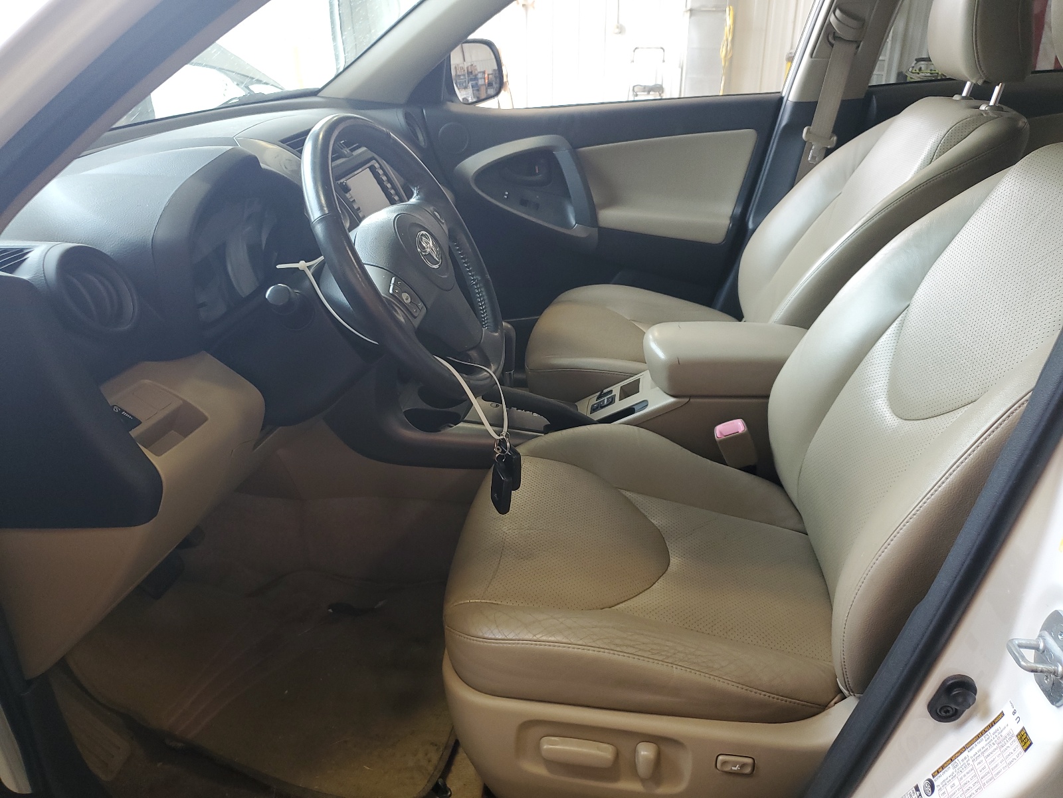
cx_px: 532
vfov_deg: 53.1
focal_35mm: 26
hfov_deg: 67.3
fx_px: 798
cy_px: 399
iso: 79
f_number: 1.5
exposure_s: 1/120
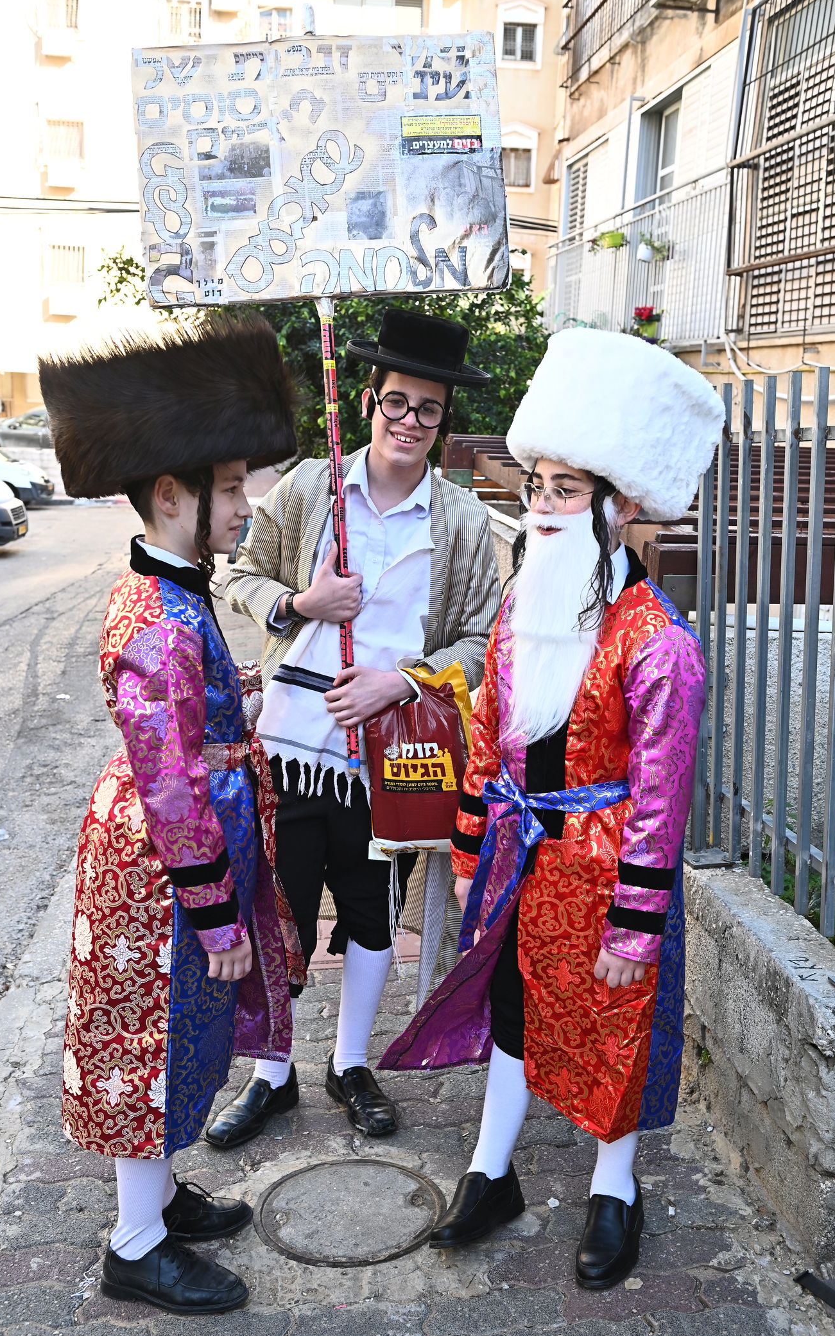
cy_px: 673
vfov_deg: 54.0
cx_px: 417
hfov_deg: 35.3
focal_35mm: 36
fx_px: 1311
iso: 400
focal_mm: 35
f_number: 5.6
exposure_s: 1/200
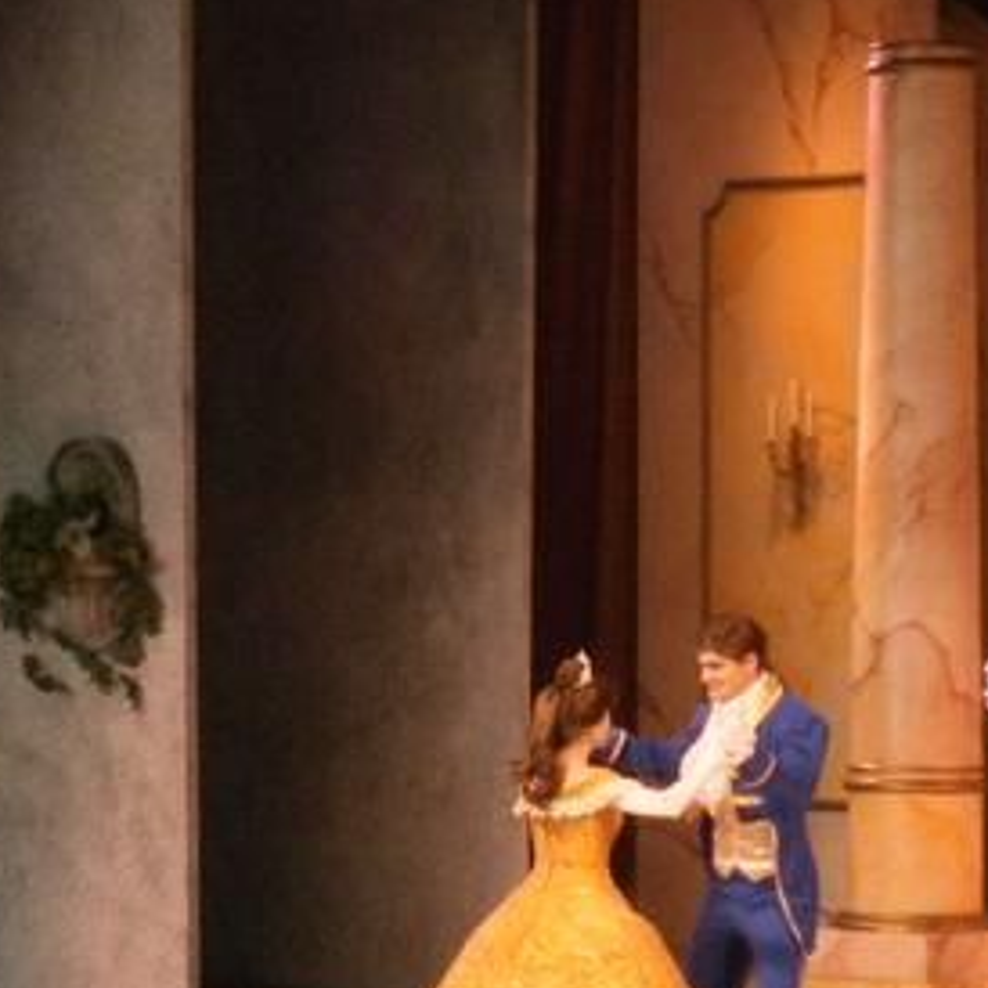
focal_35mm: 163
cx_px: 674
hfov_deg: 10.7
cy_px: 651
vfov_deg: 10.7
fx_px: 5263
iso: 800
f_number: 5.4
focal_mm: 17.8
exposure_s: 1/250
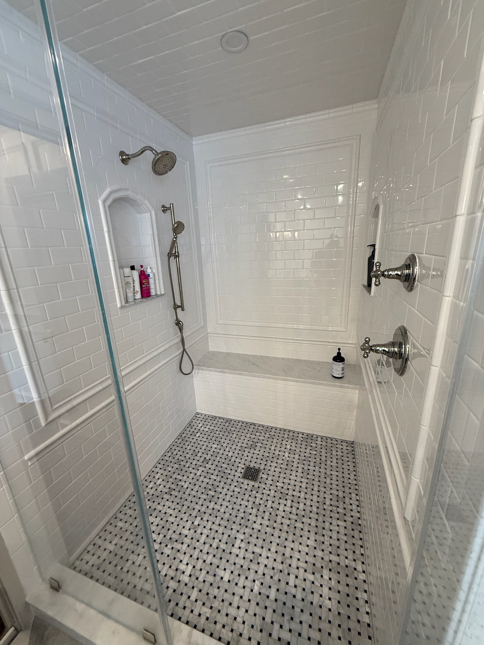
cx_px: 242
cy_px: 322
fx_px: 261
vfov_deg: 102.1
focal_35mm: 14
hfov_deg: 85.7
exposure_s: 1/60
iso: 160
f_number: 2.2
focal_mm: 2.22
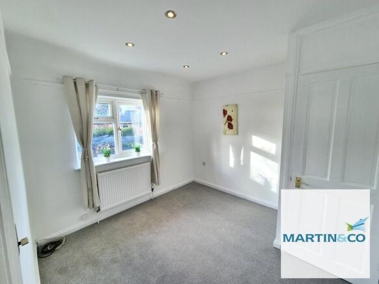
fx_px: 142
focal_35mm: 13
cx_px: 190
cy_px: 142
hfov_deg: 106.2
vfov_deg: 89.9
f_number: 2.2
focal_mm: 2.2
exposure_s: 1/100
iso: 64
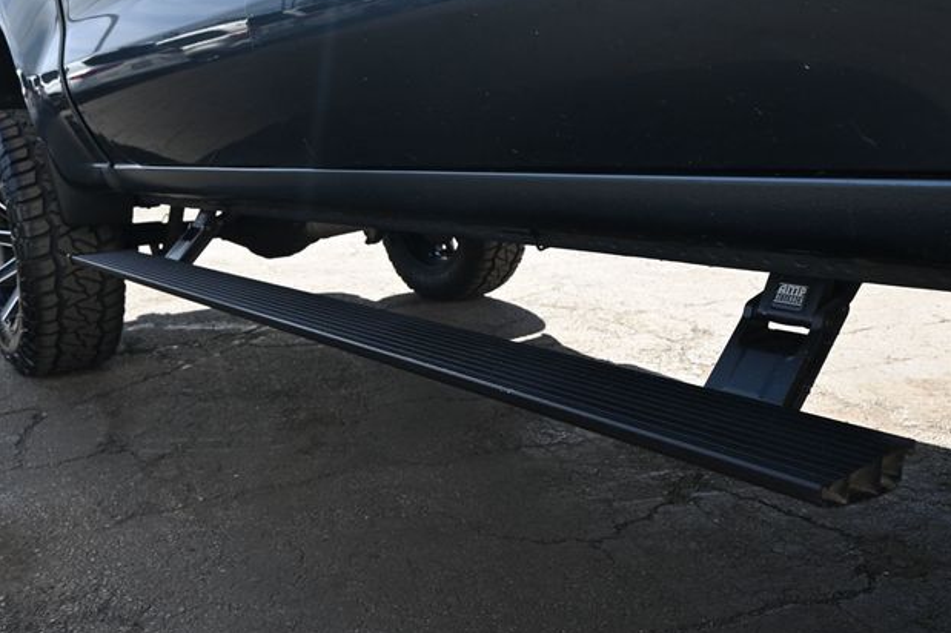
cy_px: 316
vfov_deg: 41.3
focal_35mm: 32
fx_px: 839
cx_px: 490
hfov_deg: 59.1
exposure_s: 1/250
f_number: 5
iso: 200
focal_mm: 20.5
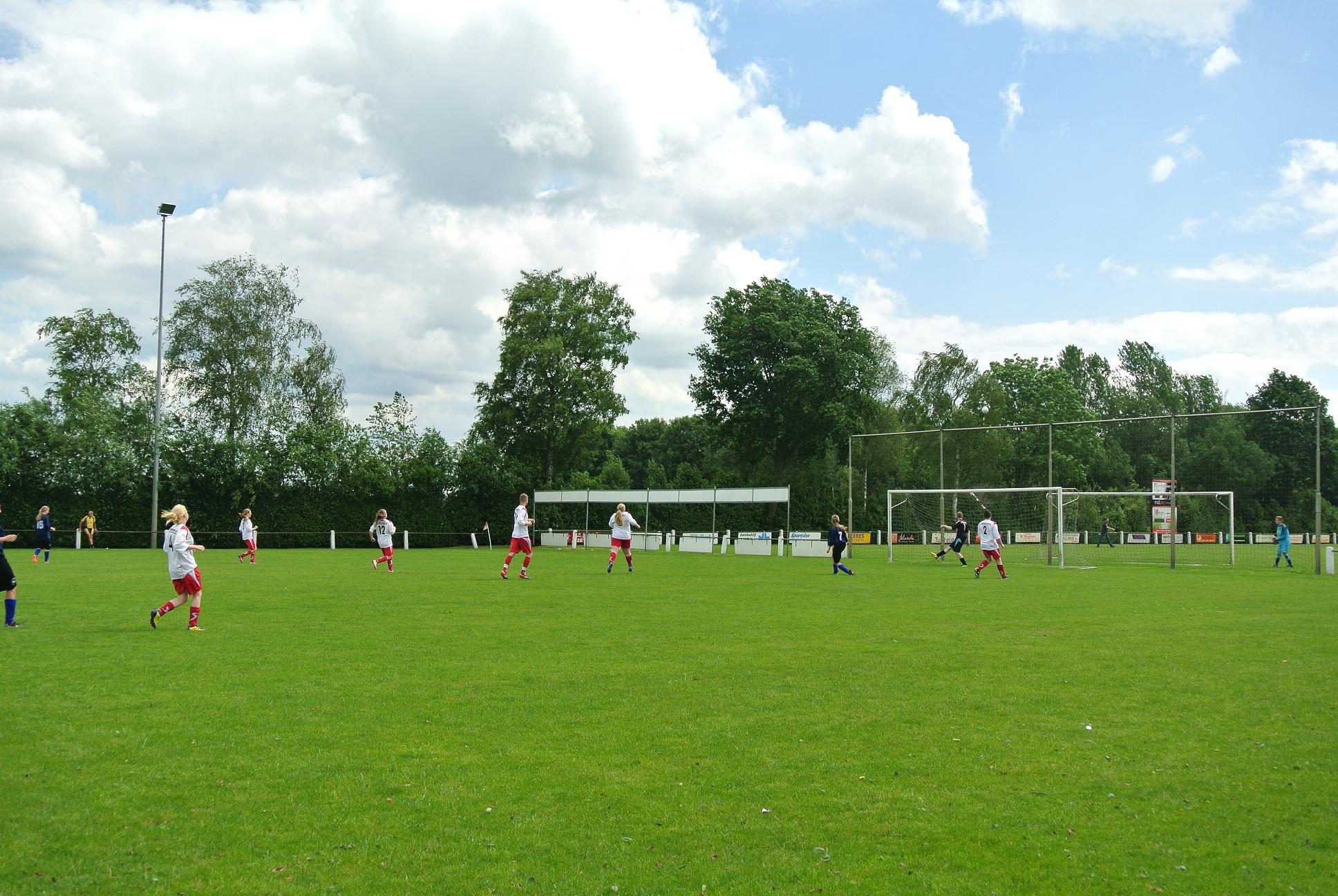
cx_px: 669
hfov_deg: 48.4
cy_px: 448
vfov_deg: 33.5
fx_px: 1488
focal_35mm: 40
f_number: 4.5
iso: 100
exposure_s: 1/640
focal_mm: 15.1
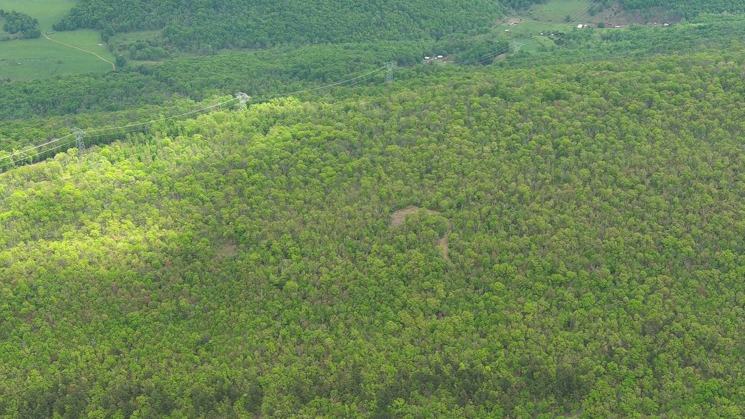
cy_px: 228
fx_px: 1086
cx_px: 360
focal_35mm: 55
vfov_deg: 21.8
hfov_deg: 37.8
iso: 100
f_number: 2.8
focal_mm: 10.57
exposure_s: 1/452
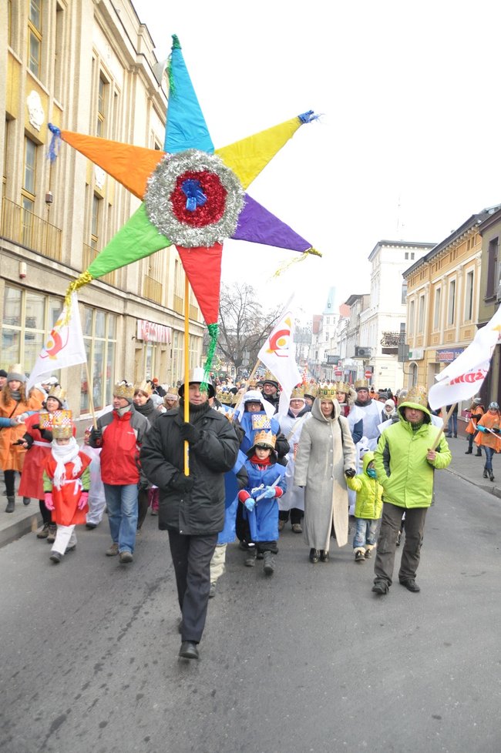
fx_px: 565
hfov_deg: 47.8
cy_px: 376
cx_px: 250
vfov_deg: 67.4
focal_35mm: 27
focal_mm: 18
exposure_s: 1/640
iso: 1000
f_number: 3.5
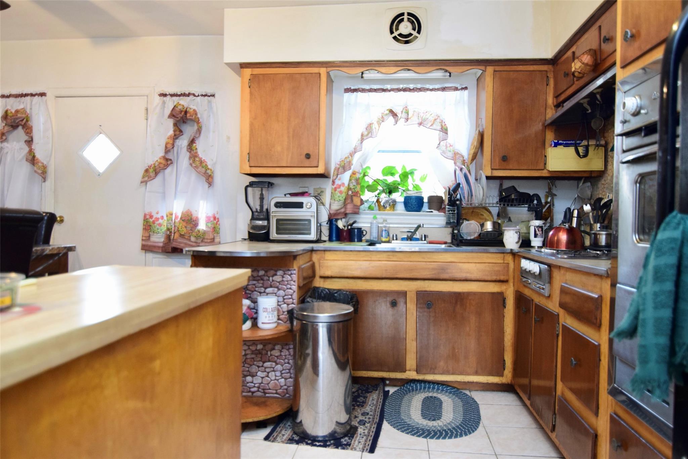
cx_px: 344
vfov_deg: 53.2
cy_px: 230
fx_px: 459
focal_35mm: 24
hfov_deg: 73.7
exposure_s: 1/60
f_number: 2.8
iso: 1600
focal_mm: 16
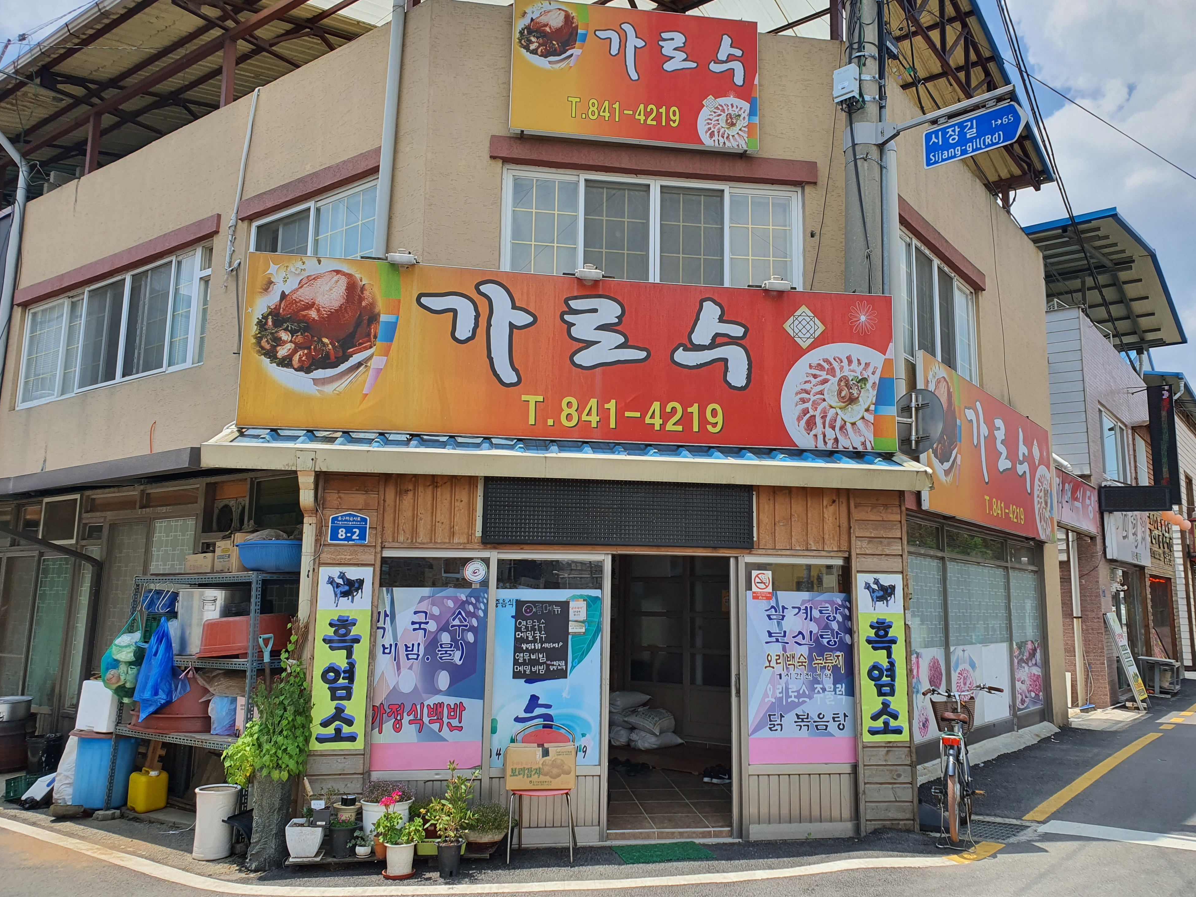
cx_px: 615
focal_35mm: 27
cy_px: 441
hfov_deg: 65.3
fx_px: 933
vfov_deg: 51.3
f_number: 2.4
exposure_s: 1/1500
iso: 50
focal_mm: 4.3
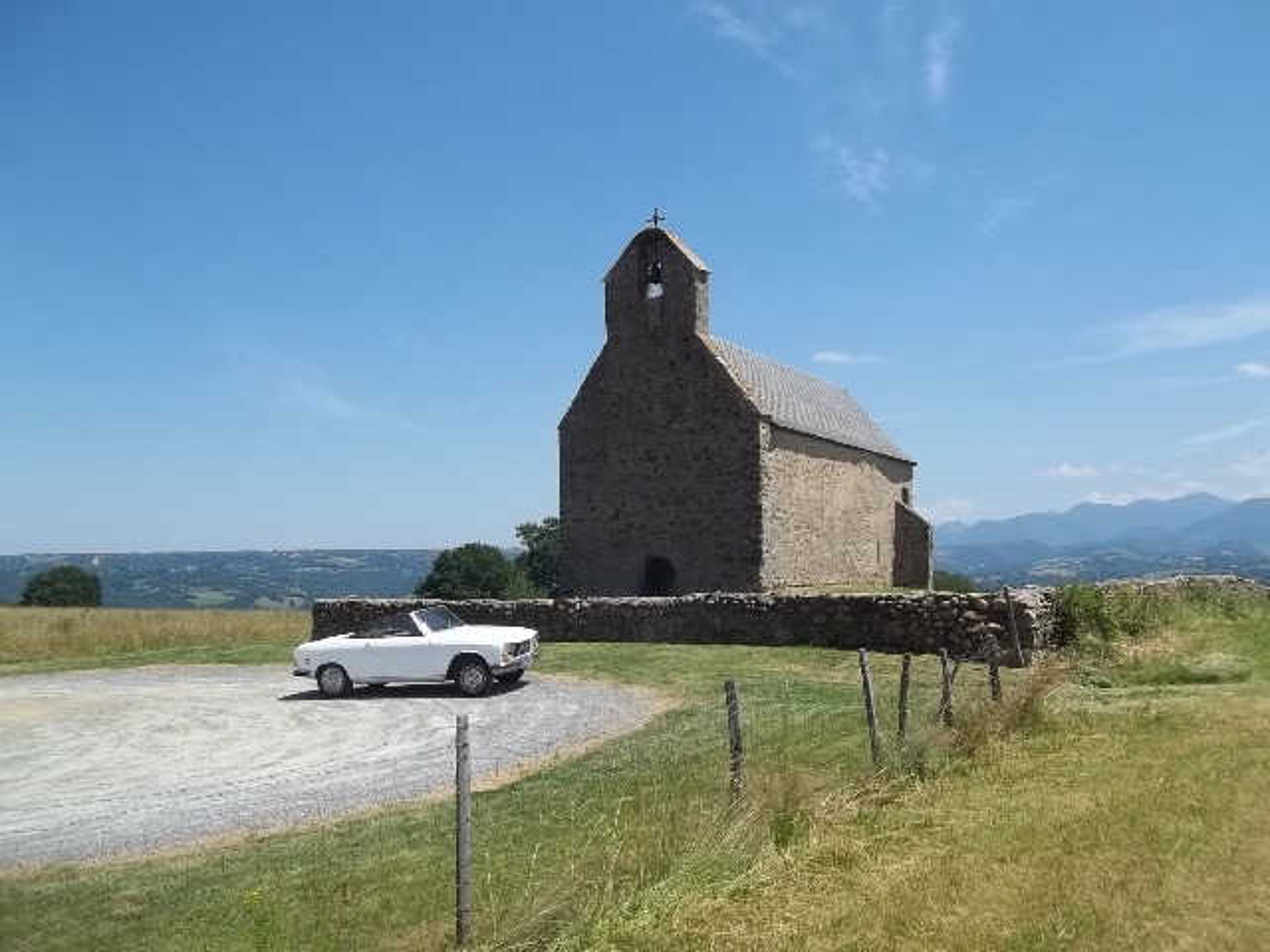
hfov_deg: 56.8
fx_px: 1174
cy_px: 476
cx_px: 635
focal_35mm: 32
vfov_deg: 44.2
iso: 64
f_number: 8.8
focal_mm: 5.7
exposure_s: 1/160
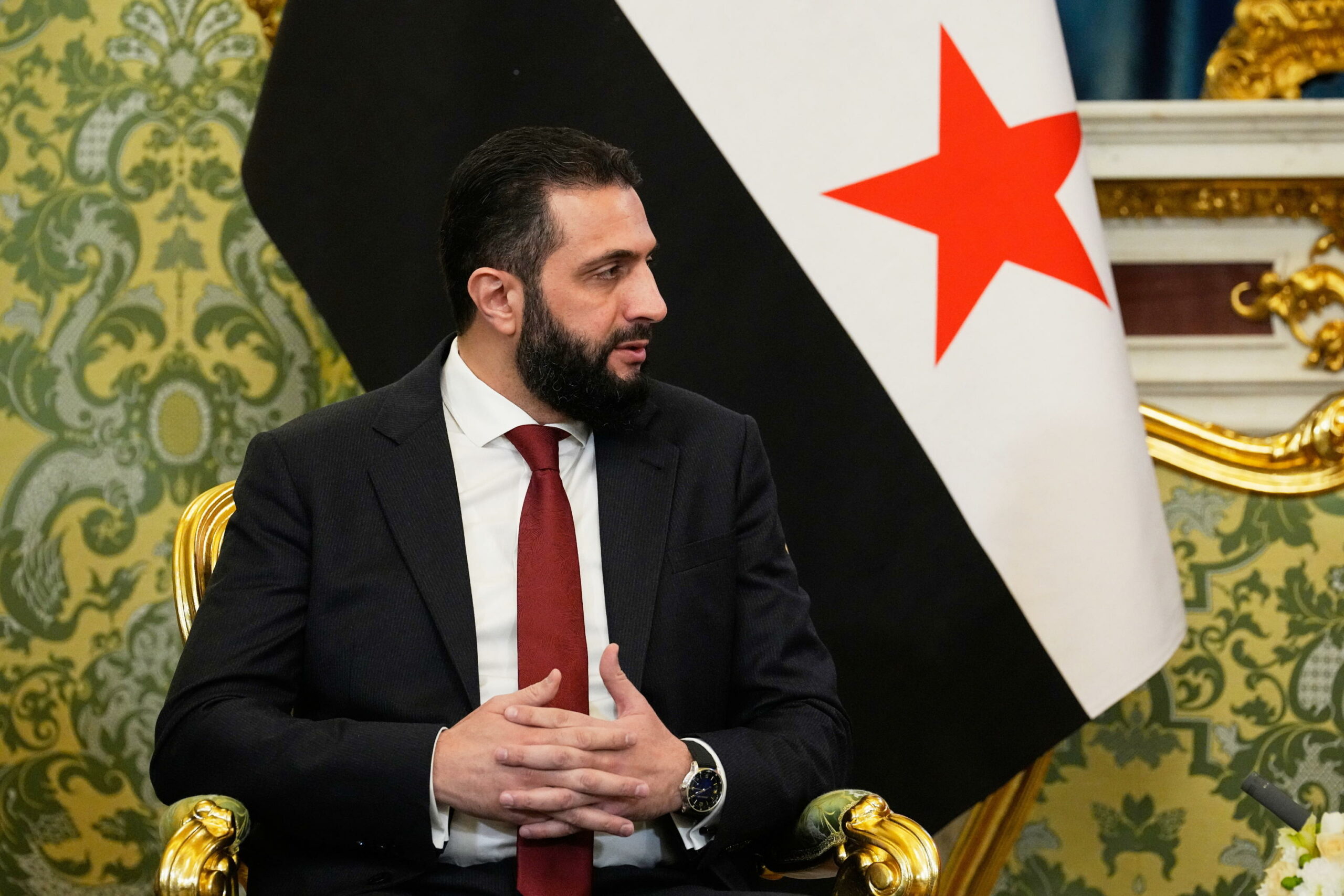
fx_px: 7467
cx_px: 672
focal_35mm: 200
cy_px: 448
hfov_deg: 10.3
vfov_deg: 6.9
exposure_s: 1/250
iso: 6400
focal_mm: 200
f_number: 5
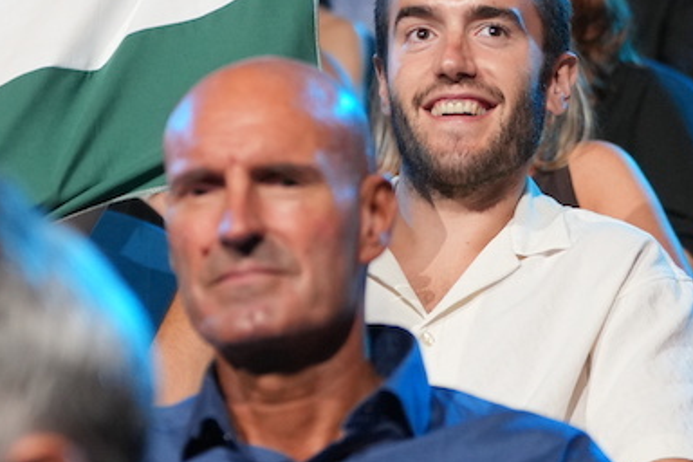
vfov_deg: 6.3
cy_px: -4
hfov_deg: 9.3
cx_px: -125
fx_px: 4215
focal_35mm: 219
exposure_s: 1/160
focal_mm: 70
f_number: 2.8
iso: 2000
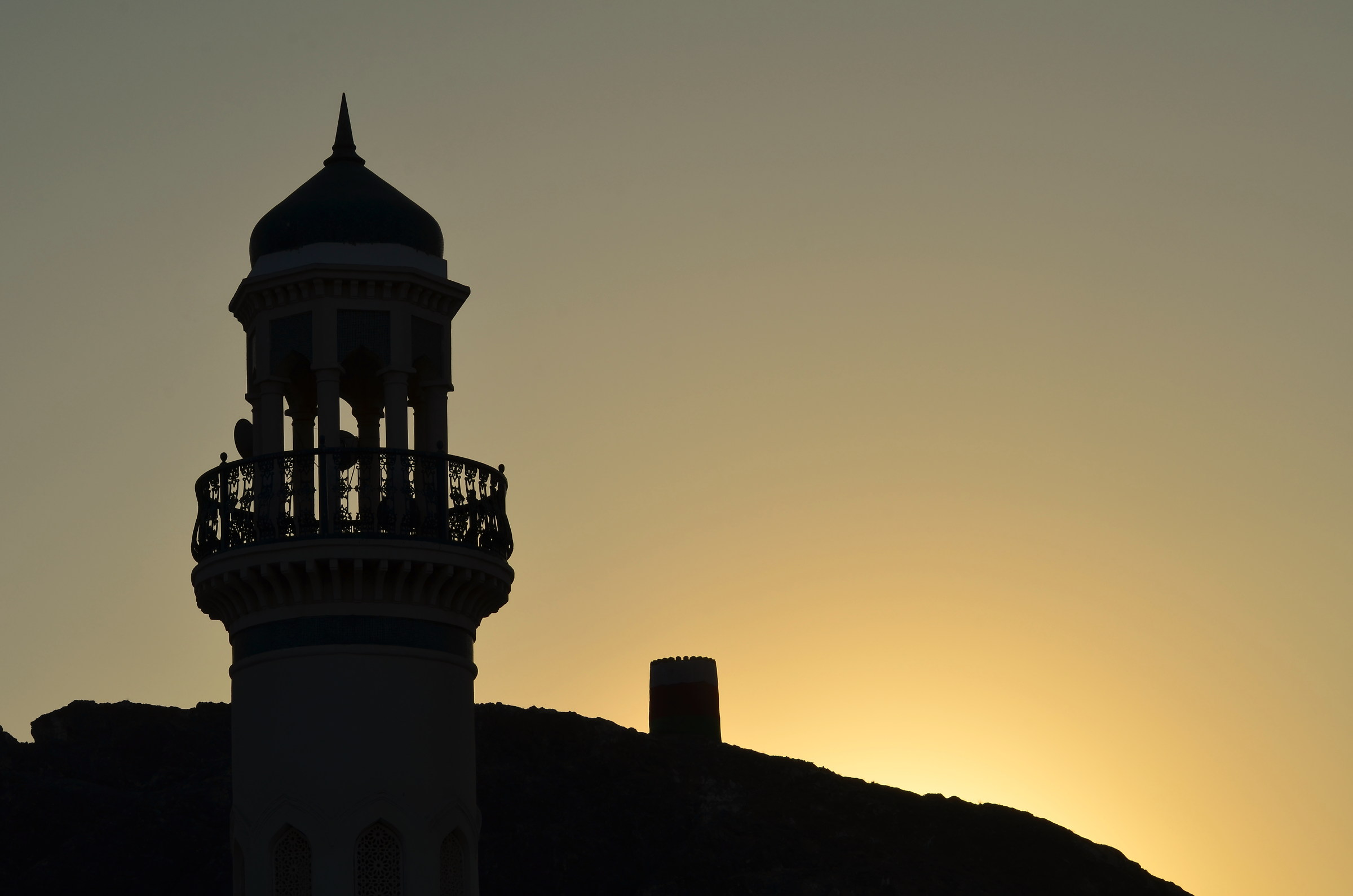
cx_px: 676
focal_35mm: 108
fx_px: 4050
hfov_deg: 19.0
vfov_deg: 12.6
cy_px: 448
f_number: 13
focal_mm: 72
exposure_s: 1/640
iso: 100
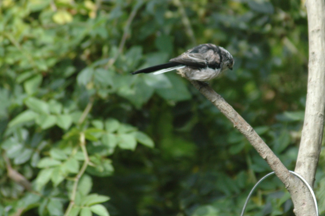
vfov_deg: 2.0
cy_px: 81
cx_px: 223
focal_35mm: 679
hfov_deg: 3.0
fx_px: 6122
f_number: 5.6
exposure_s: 1/500
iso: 400
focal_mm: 300
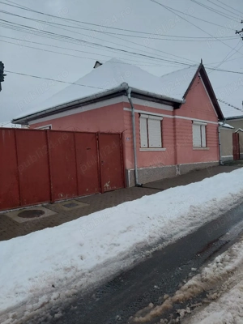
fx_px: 234
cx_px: 122
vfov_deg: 69.4
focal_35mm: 25
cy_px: 162
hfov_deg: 54.9
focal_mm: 4.69
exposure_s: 1/3333
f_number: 1.8
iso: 50
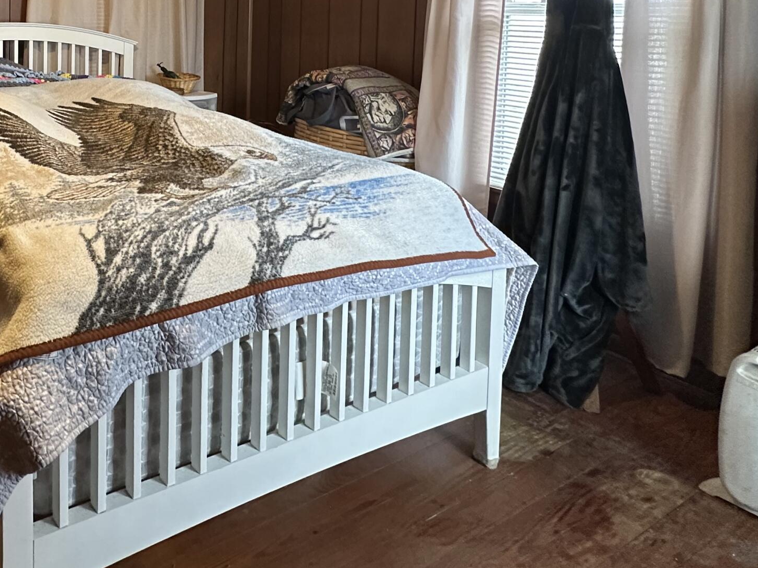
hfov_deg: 53.7
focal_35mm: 29
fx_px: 635
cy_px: 39
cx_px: 73
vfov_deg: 43.3
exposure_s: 1/60
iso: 320
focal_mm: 2.22
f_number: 2.2
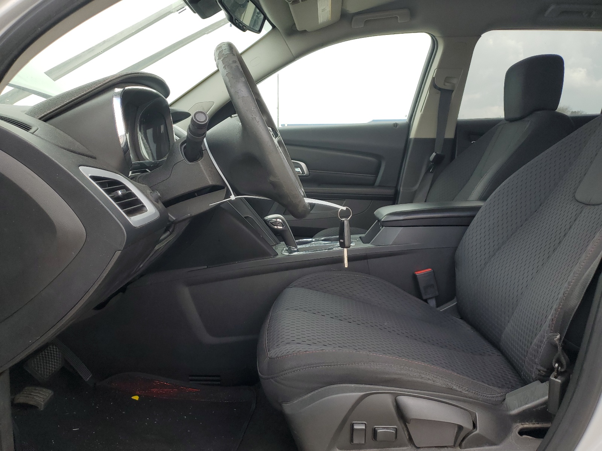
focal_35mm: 26
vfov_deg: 53.1
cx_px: 301
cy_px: 226
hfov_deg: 67.3
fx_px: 452
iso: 50
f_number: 1.5
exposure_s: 1/435
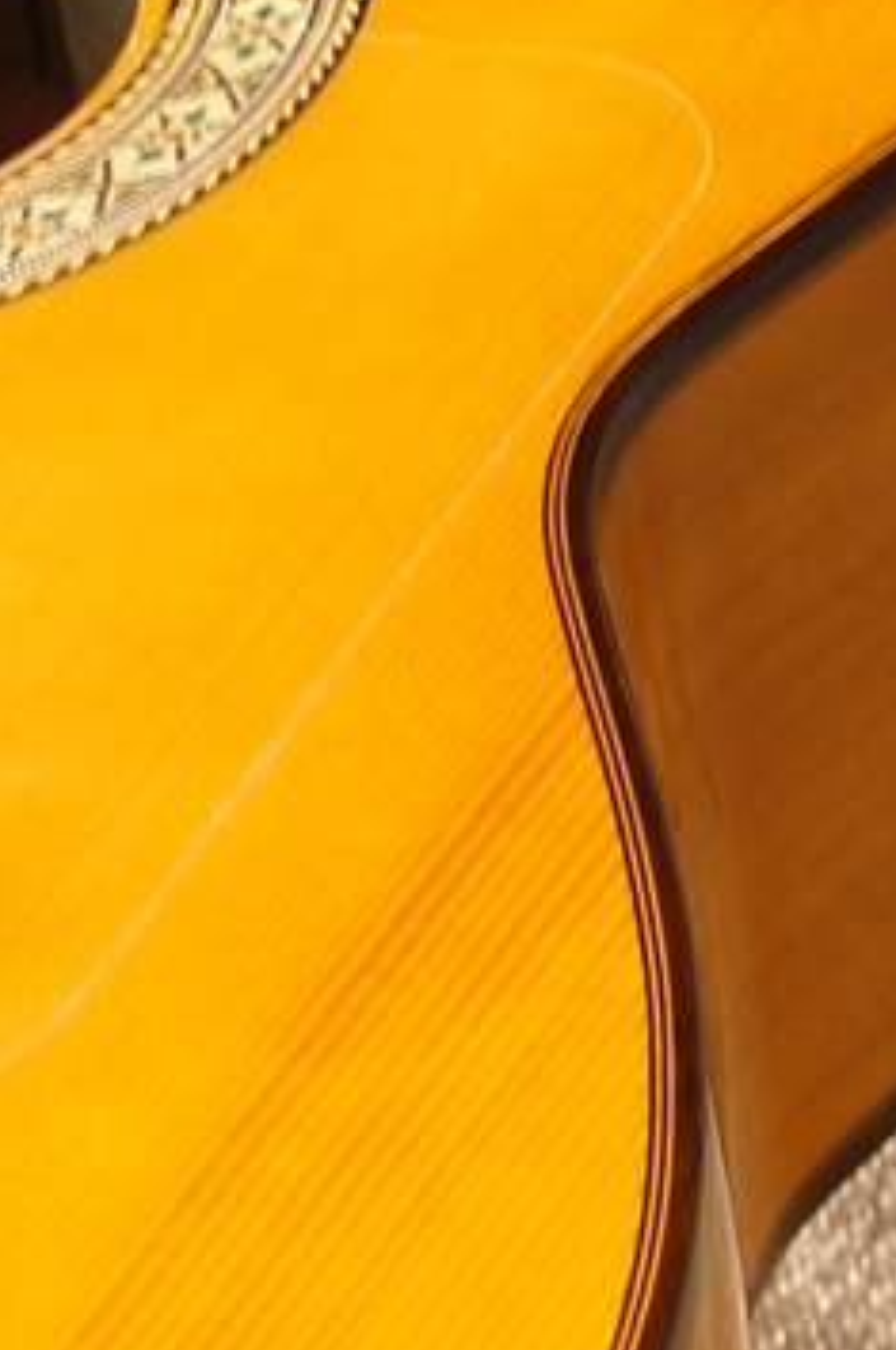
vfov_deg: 7.1
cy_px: 1258
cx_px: -648
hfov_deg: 4.7
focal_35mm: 291
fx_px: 10895
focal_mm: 30
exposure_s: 1/1.67
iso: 100
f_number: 9
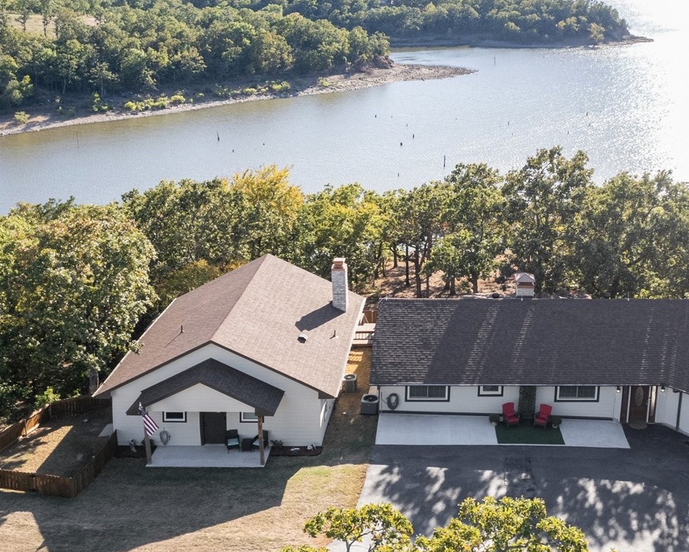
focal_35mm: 40
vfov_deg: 37.3
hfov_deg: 45.0
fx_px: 816
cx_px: 464
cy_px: 273
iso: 100
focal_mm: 8.4
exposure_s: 1/800
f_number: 2.8
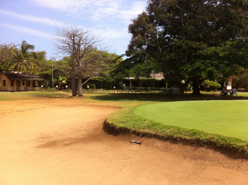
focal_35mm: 35
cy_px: 92
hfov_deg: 52.7
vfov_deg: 40.6
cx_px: 124
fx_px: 250
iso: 80
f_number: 2.8
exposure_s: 1/1160
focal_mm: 3.85
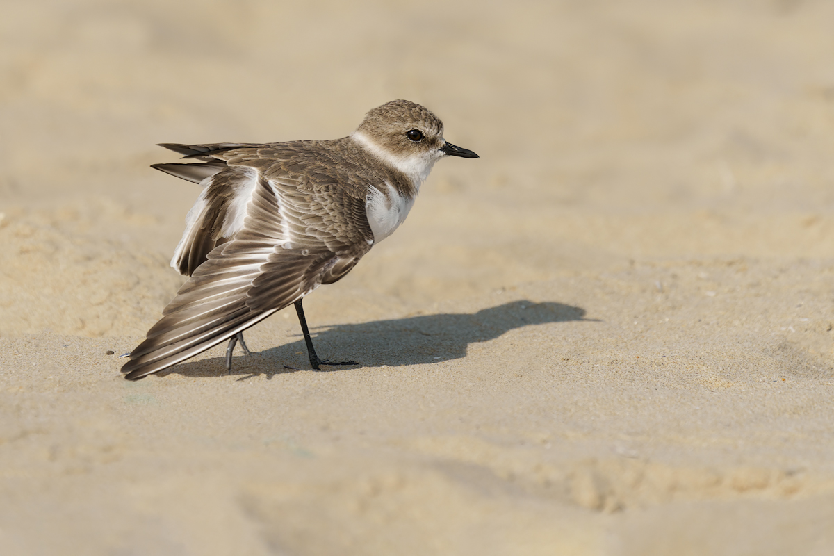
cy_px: 278
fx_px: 13899
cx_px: 417
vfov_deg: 2.3
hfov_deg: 3.4
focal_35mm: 600
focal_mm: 600
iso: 320
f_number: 8
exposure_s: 1/2000
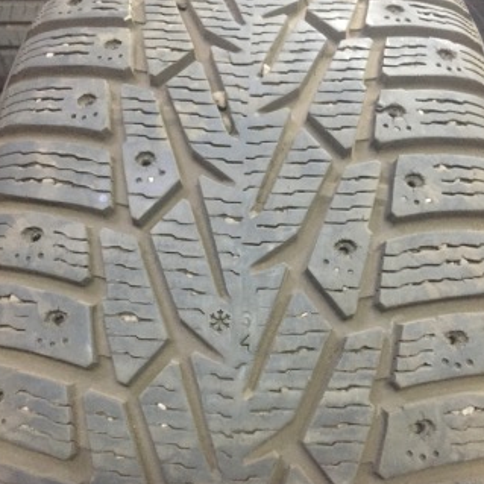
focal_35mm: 36
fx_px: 569
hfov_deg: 46.0
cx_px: 247
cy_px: 270
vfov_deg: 46.0
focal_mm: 4.15
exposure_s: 1/17
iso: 320
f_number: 2.2
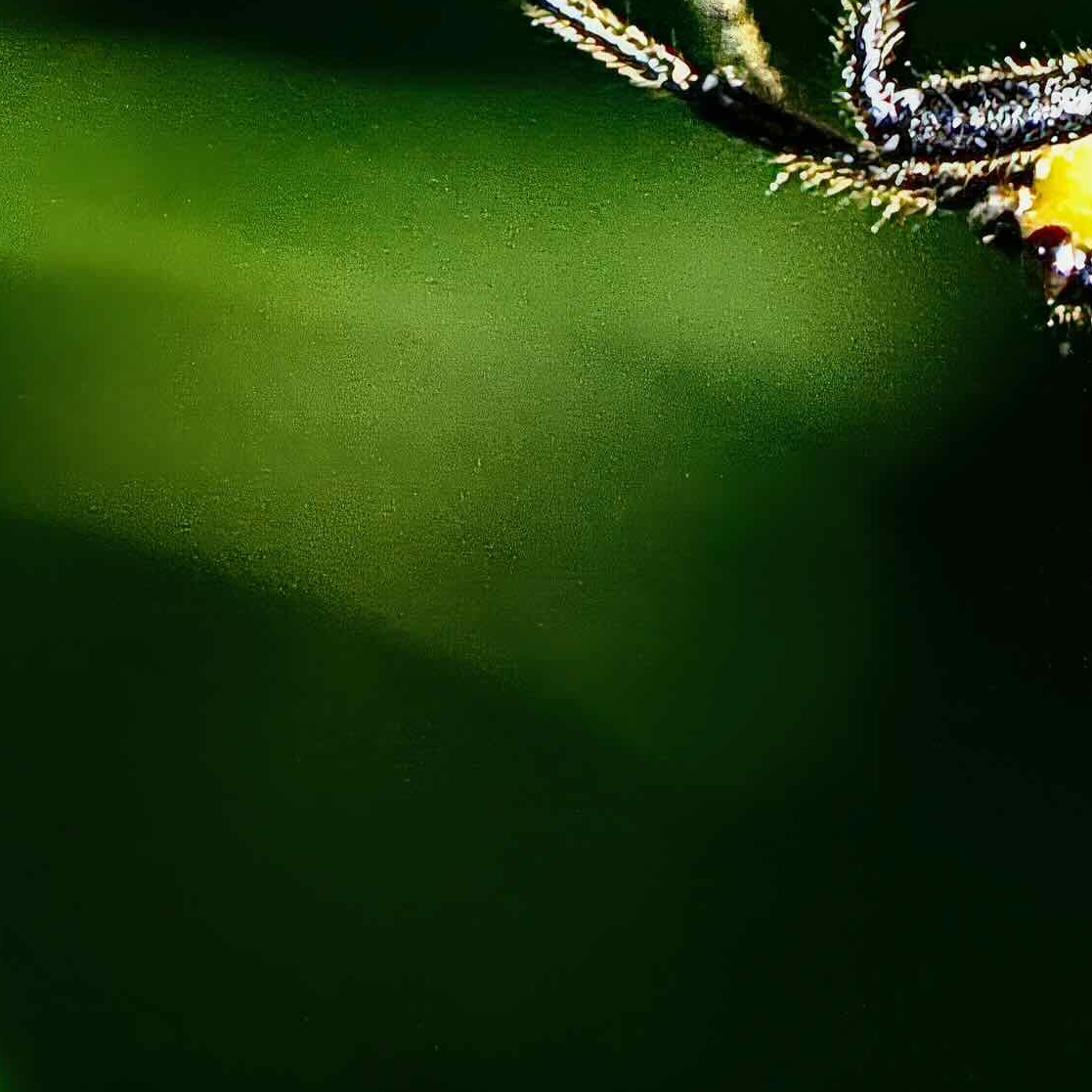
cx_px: 1567
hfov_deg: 5.7
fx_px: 10957
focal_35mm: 307
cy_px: 138
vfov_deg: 5.7
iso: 5000
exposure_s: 1/640
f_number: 20
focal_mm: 105
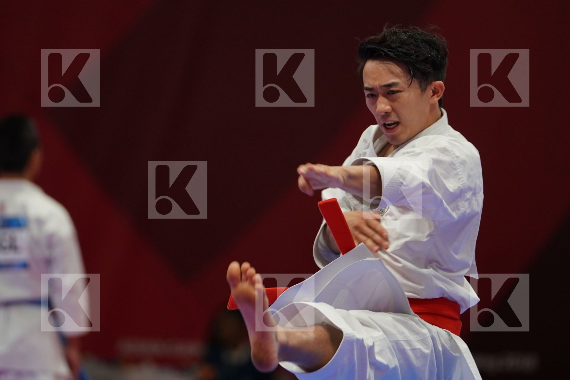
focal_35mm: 420
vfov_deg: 3.3
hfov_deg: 4.9
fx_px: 6649
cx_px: 285
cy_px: 190
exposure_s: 1/500
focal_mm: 280
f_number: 4
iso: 1000
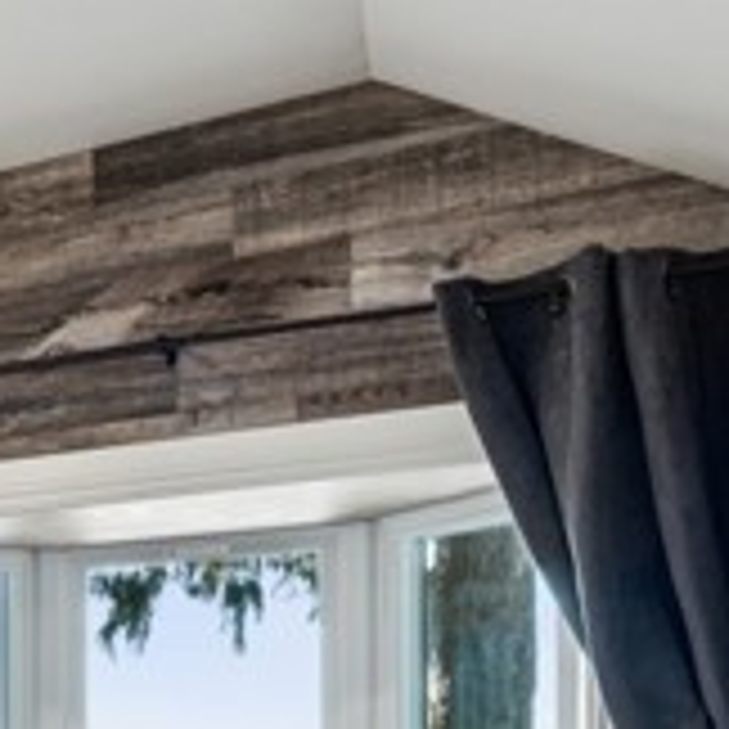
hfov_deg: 21.0
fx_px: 1390
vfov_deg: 27.3
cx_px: -554
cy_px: 774
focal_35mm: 58
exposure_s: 1/2.5
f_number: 13
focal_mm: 17.4
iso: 100
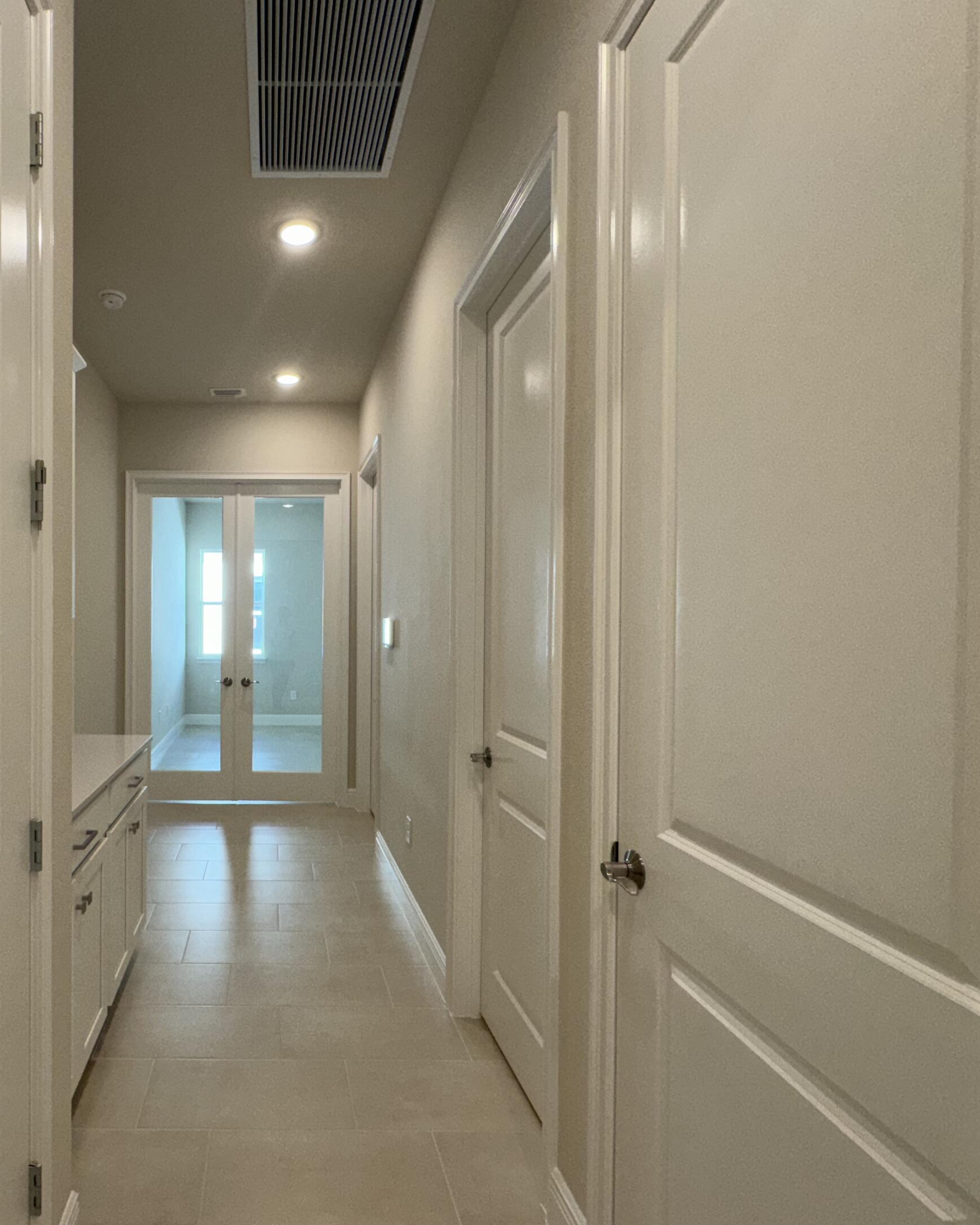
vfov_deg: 83.3
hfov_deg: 67.2
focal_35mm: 19
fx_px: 689
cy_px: 636
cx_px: 269
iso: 160
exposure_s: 1/120
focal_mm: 2.22
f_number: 2.2
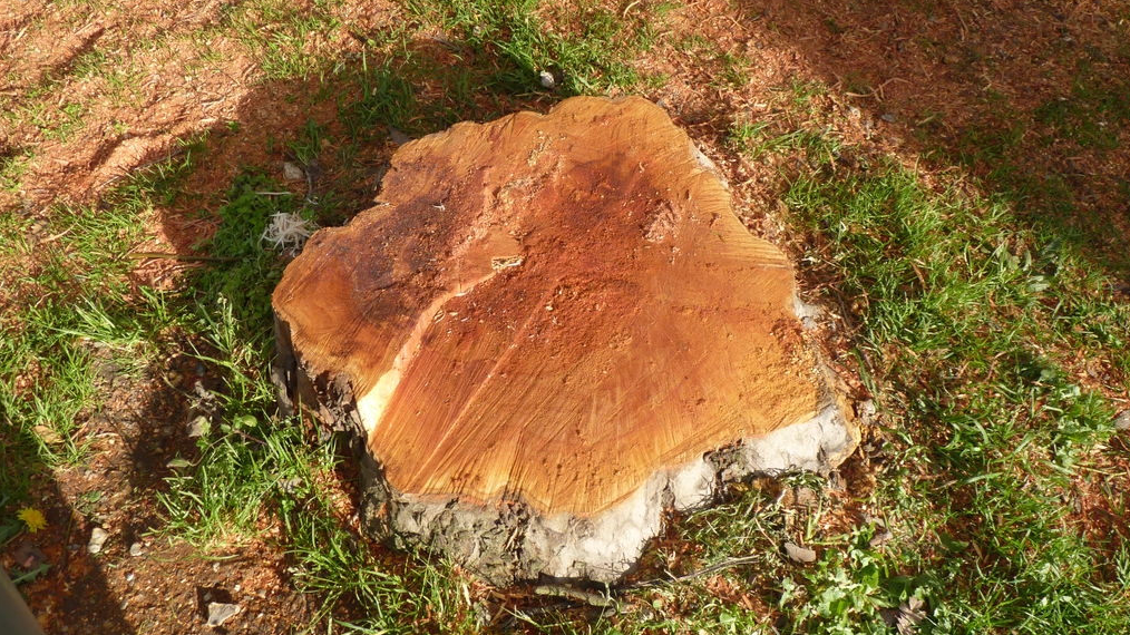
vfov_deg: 35.6
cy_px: 324
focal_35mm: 33
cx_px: 567
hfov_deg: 59.5
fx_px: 989
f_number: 3.6
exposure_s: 1/125
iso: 80
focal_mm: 5.3
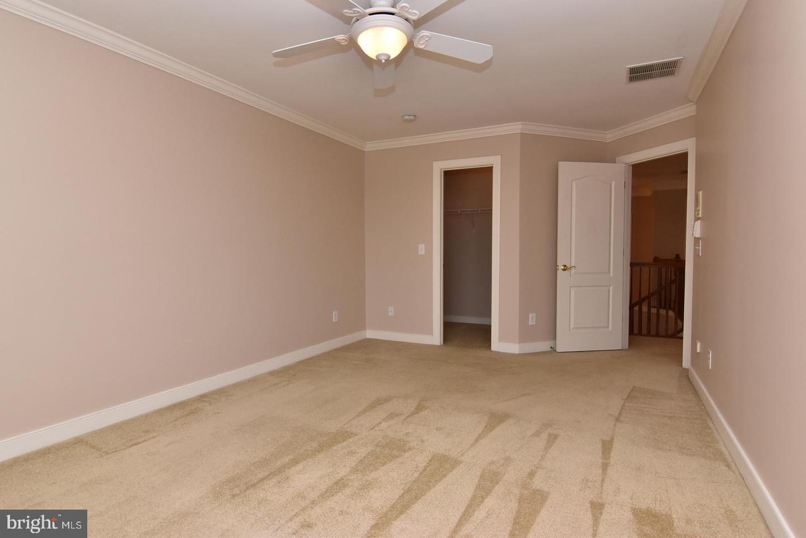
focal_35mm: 18
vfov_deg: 67.5
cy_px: 269
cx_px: 403
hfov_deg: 90.0
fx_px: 403
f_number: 10
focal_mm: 12
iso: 800
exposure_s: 1/80
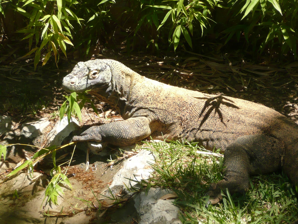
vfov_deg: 12.9
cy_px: 112
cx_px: 149
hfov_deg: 17.1
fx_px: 990
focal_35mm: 115
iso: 100
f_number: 4.6
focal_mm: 12.7
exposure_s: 1/200
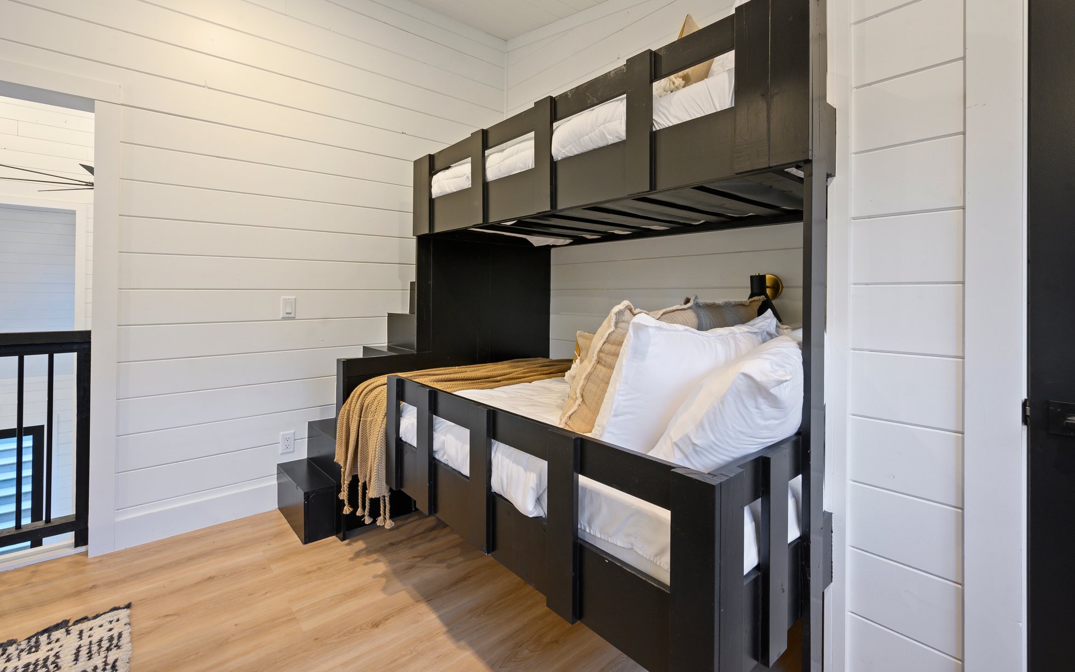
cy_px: 299
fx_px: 469
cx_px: 527
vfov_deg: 71.0
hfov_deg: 97.8
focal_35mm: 16
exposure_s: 1/3
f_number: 9
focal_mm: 15
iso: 400
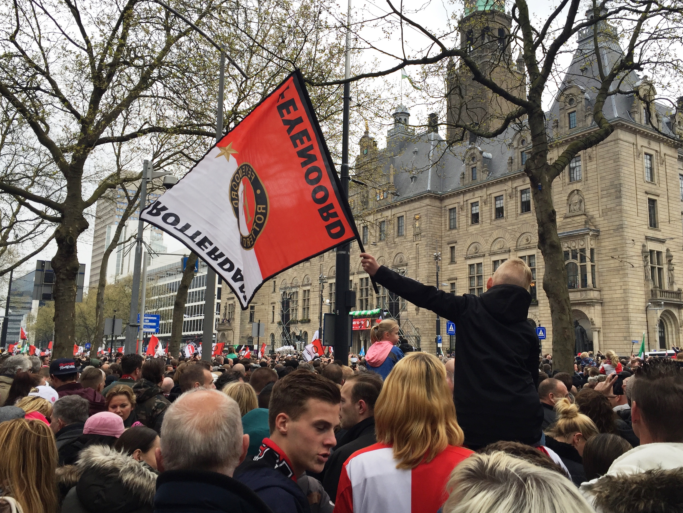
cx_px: 367
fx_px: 631
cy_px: 237
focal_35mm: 32
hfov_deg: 56.8
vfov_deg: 44.1
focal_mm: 4.15
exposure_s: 1/573
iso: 32
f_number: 2.2
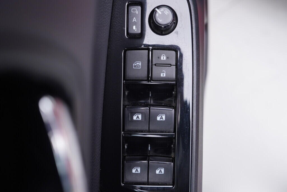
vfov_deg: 36.9
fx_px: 287
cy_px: 96
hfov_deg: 53.1
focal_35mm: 36
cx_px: 144
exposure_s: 1/40
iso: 320
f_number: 2.8
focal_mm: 24
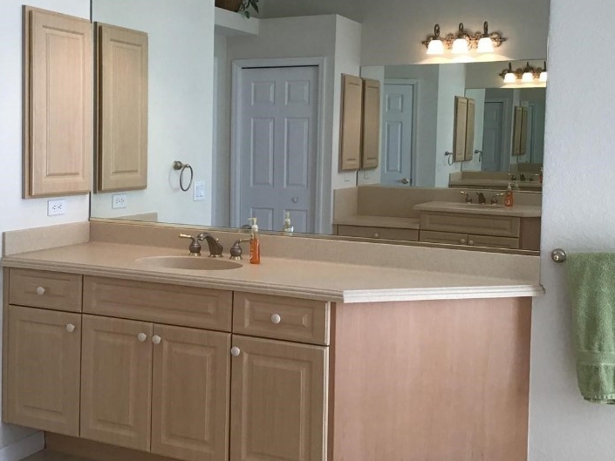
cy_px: 176
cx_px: 270
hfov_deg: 42.0
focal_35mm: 45
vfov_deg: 32.1
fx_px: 800
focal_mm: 3.3
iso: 25
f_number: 2.4
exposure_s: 1/40
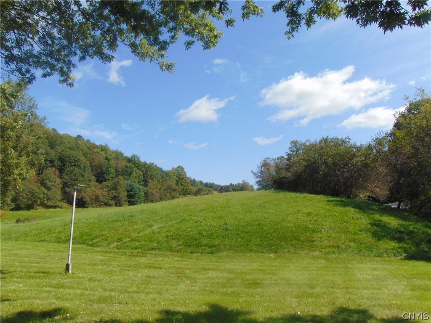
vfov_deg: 46.8
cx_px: 216
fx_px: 374
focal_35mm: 30
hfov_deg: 60.0
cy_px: 162
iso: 80
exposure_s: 1/200
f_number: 8
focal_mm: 5.4
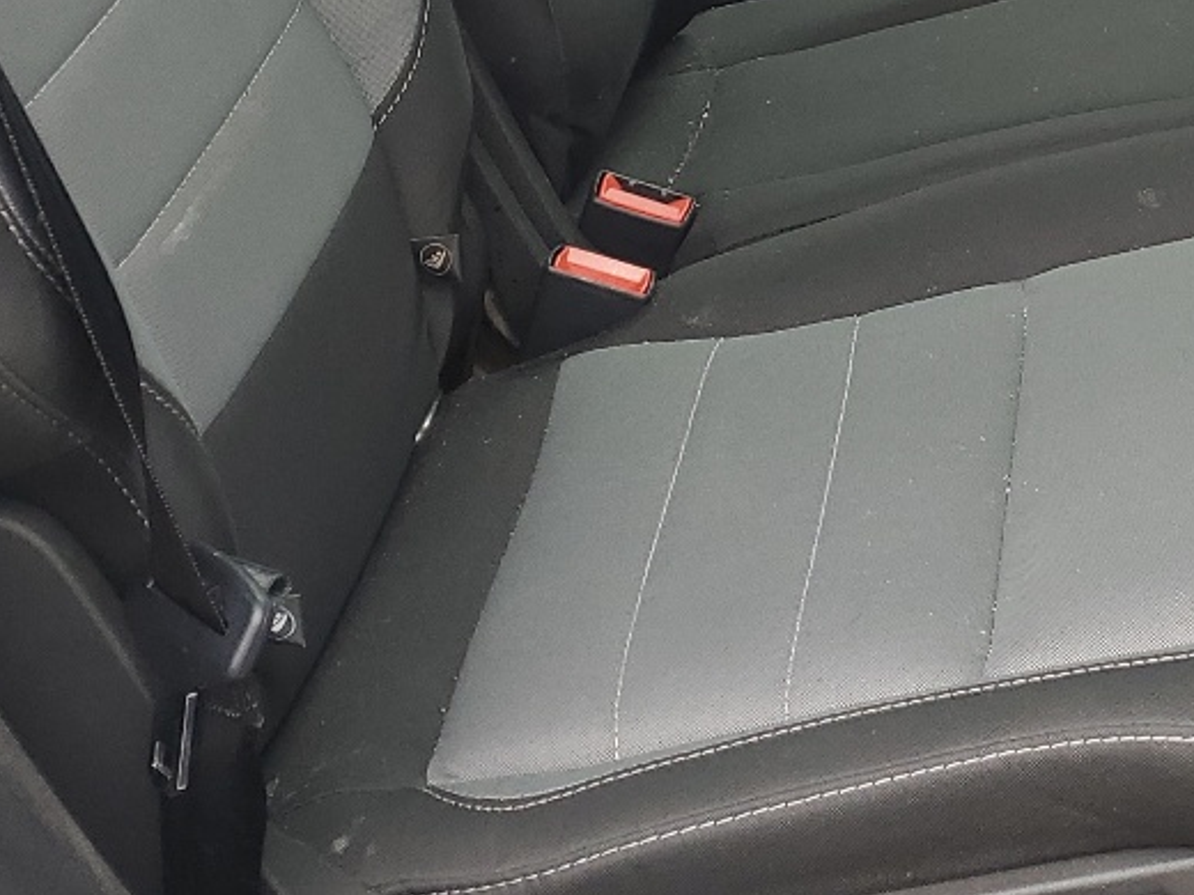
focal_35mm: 80
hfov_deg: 23.2
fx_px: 2759
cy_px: -147
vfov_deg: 17.6
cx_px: 1263
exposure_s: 1/227
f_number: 1.5
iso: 50
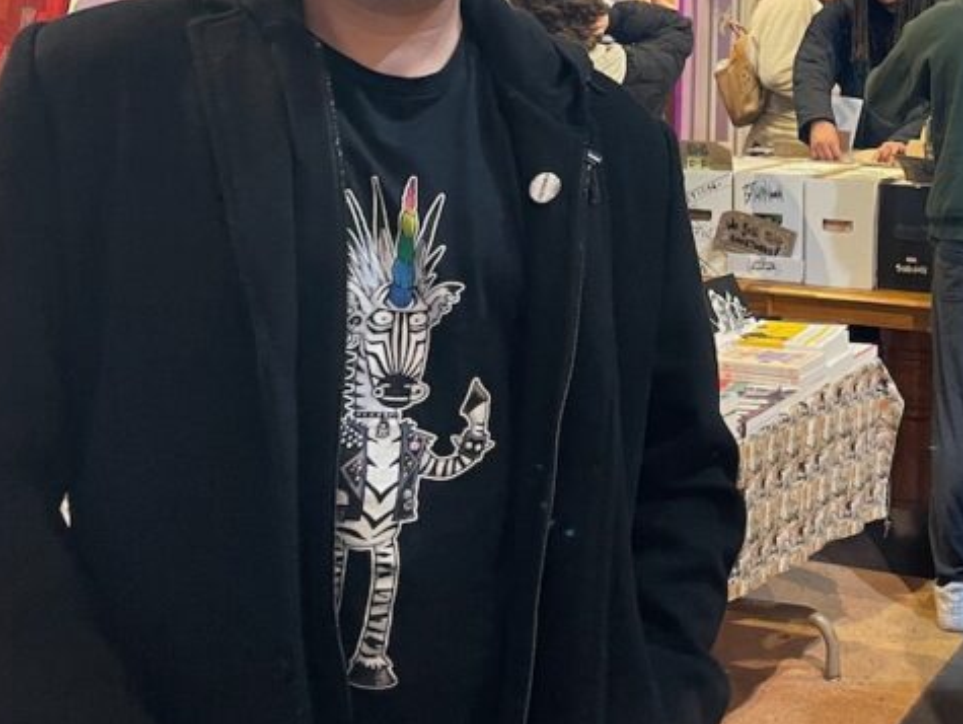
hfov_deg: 32.1
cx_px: 920
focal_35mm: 56
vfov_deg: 25.6
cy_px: 124
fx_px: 1559
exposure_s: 1/60
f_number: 1.6
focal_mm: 4.2
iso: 400
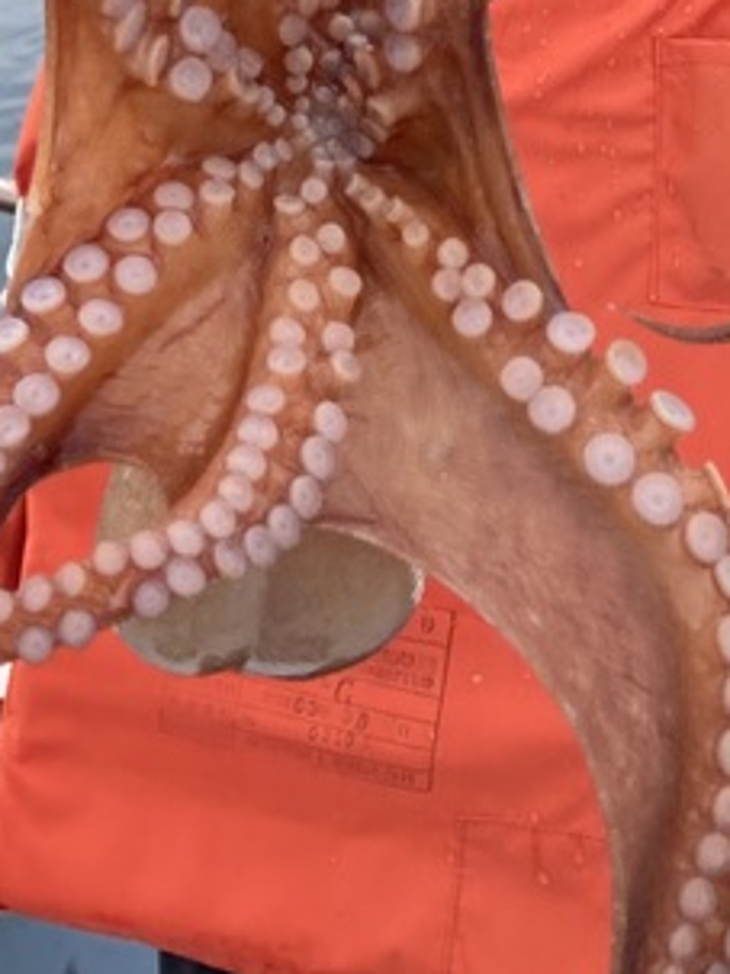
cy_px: -186
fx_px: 2223
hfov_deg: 18.6
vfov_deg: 22.8
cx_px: 354
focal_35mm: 79
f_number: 1.8
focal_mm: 3.99
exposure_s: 1/842
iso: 20
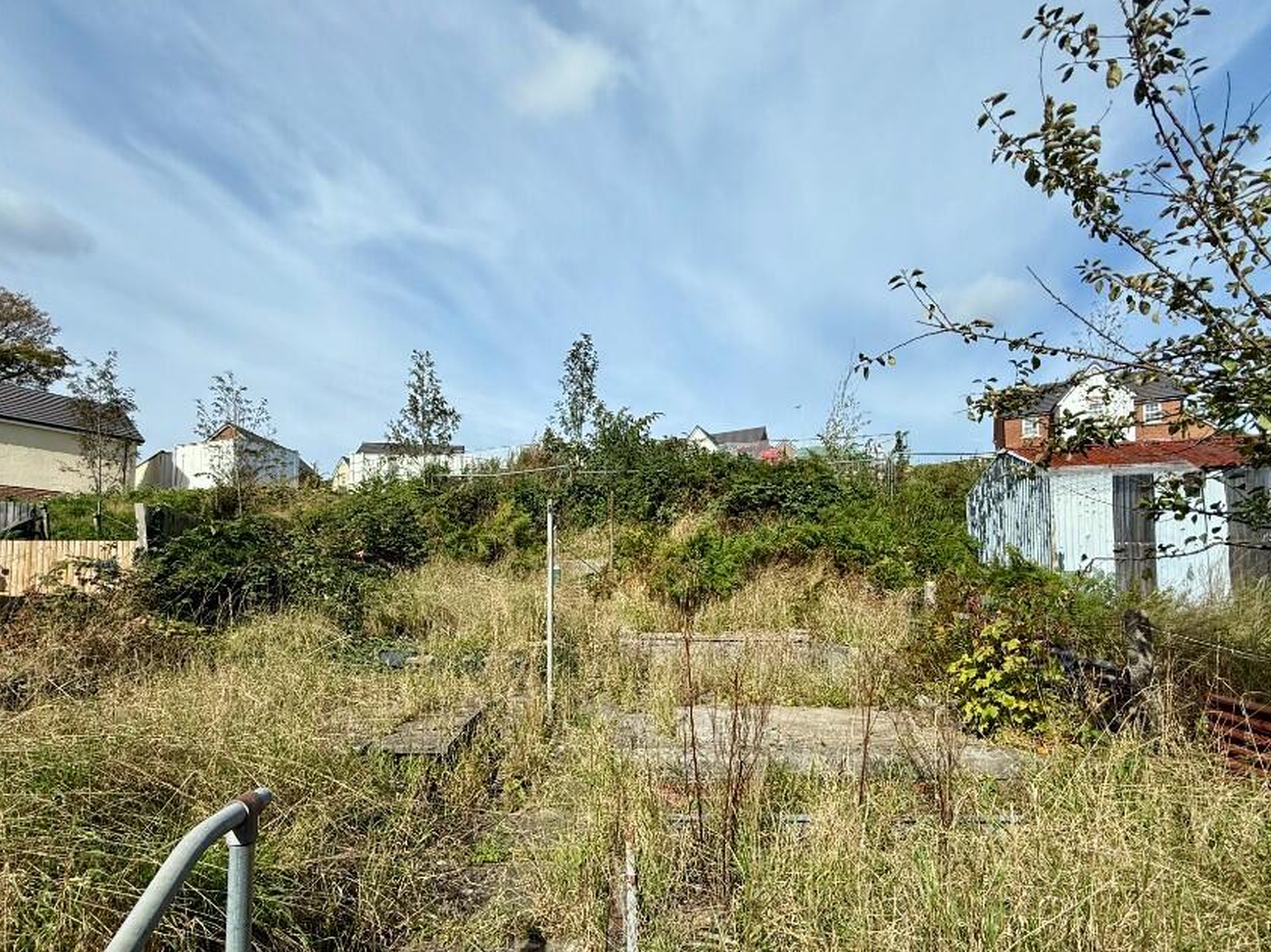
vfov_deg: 74.0
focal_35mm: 17
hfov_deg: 91.0
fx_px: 624
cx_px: 618
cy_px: 566
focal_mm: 2.22
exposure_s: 1/2320
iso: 50
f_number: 2.2
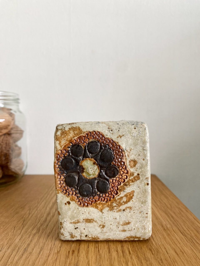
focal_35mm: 26
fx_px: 200
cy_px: 133
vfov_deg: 67.3
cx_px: 100
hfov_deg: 53.1
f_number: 1.8
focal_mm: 4.25
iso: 80
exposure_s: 1/122
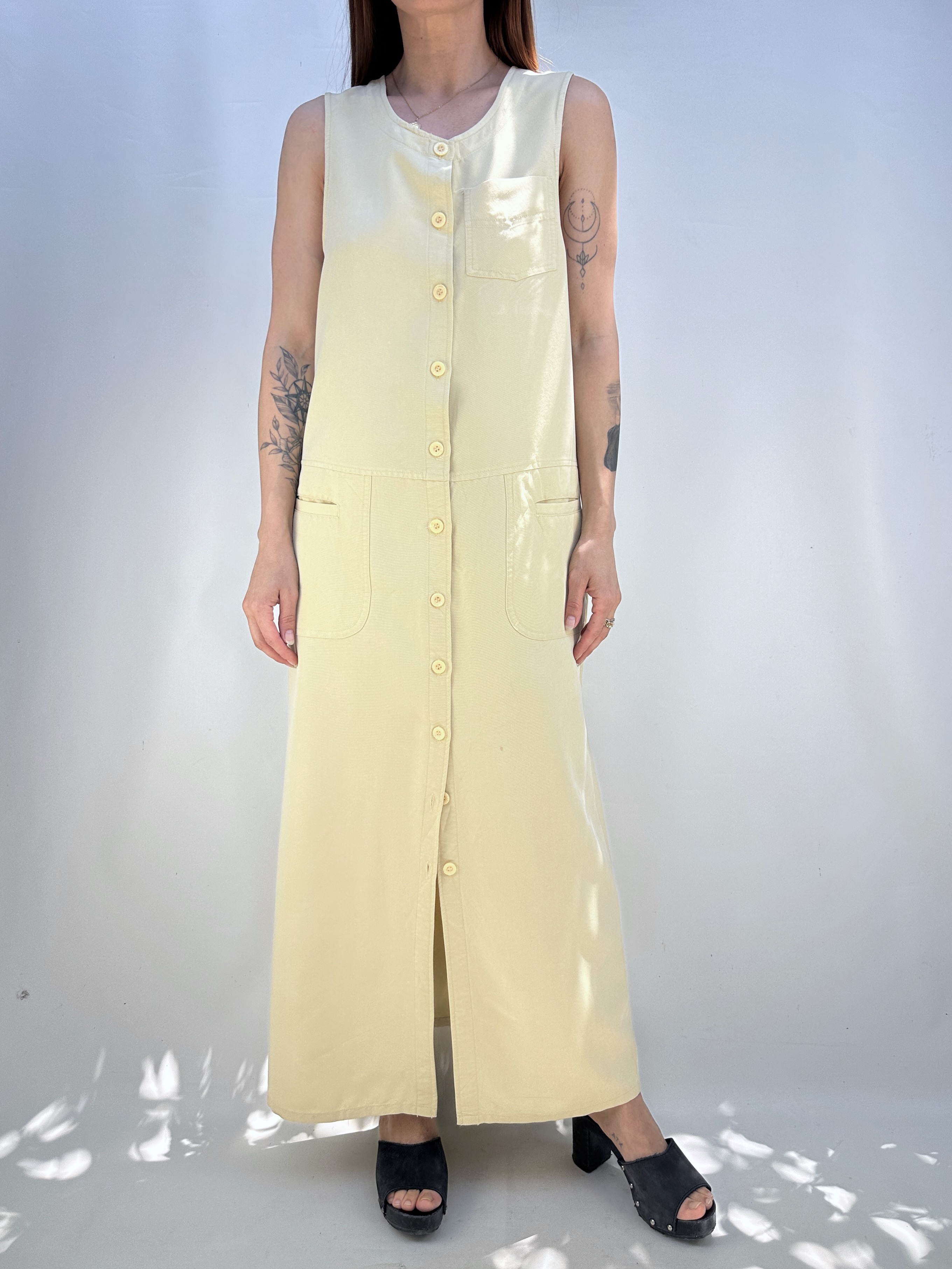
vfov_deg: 71.6
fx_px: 880
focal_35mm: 24
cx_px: 476
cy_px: 634
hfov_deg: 56.8
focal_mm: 6.86
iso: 80
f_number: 1.78
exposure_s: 1/650
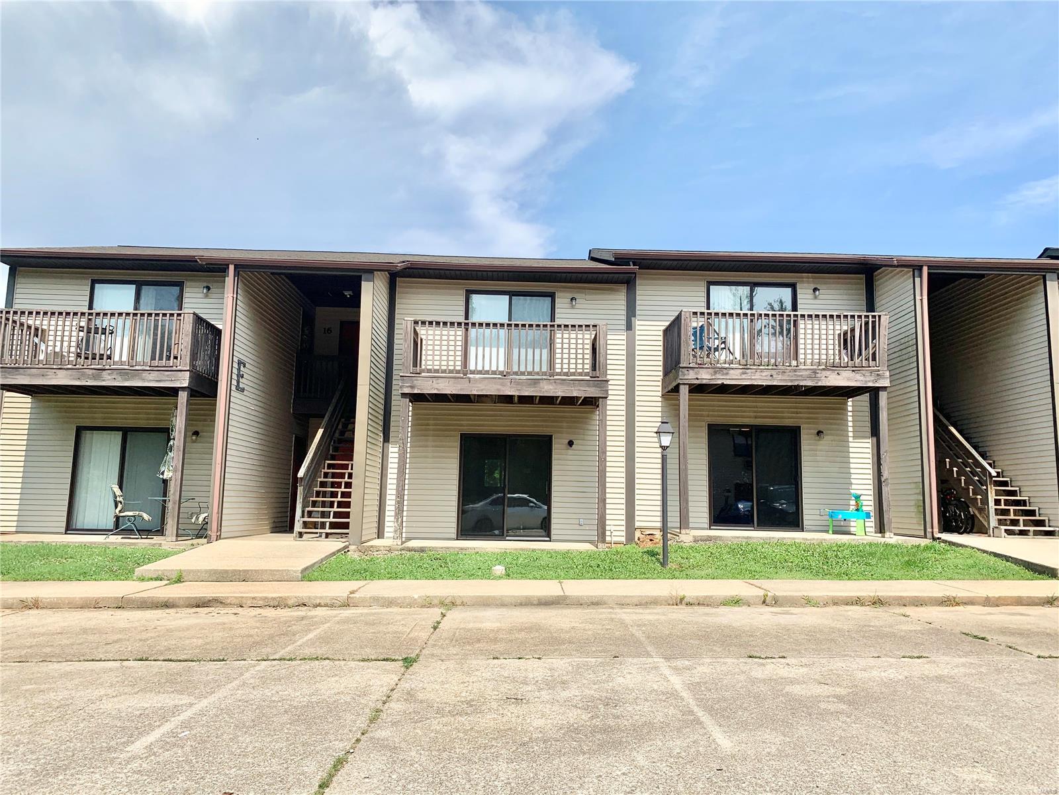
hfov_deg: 67.3
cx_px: 530
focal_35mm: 26
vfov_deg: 53.1
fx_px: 795
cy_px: 398
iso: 25
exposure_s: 1/2681
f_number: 1.8
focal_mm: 4.25
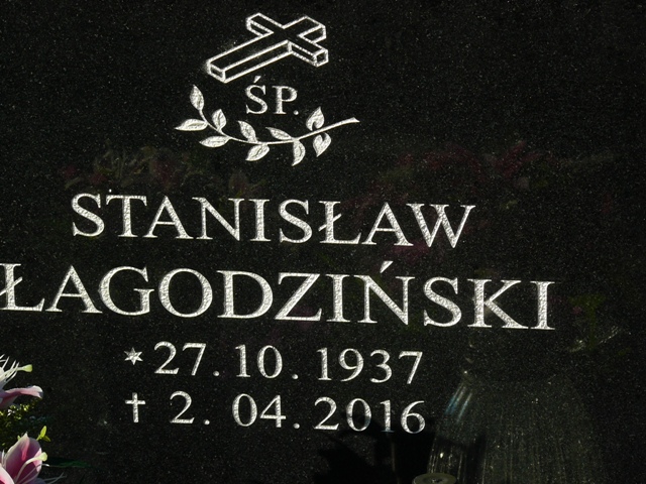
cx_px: 323
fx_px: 2743
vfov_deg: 10.1
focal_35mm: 147
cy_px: 242
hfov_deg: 13.4
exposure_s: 1/320
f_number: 5.6
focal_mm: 24.6
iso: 100
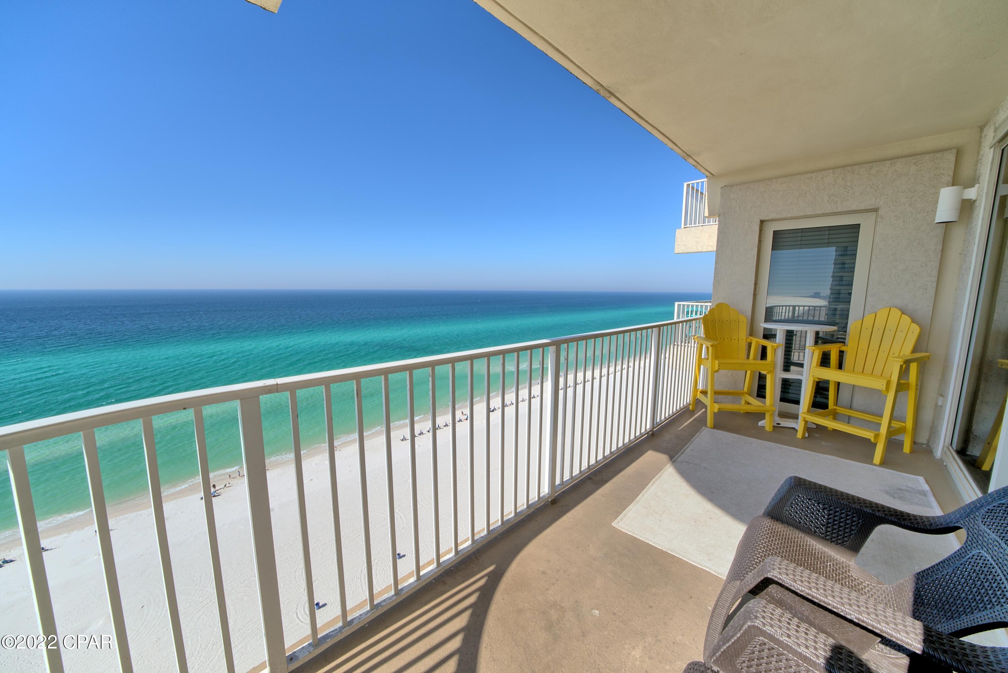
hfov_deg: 112.6
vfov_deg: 90.0
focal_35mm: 12
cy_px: 336
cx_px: 504
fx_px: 336
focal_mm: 12
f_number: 19
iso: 200
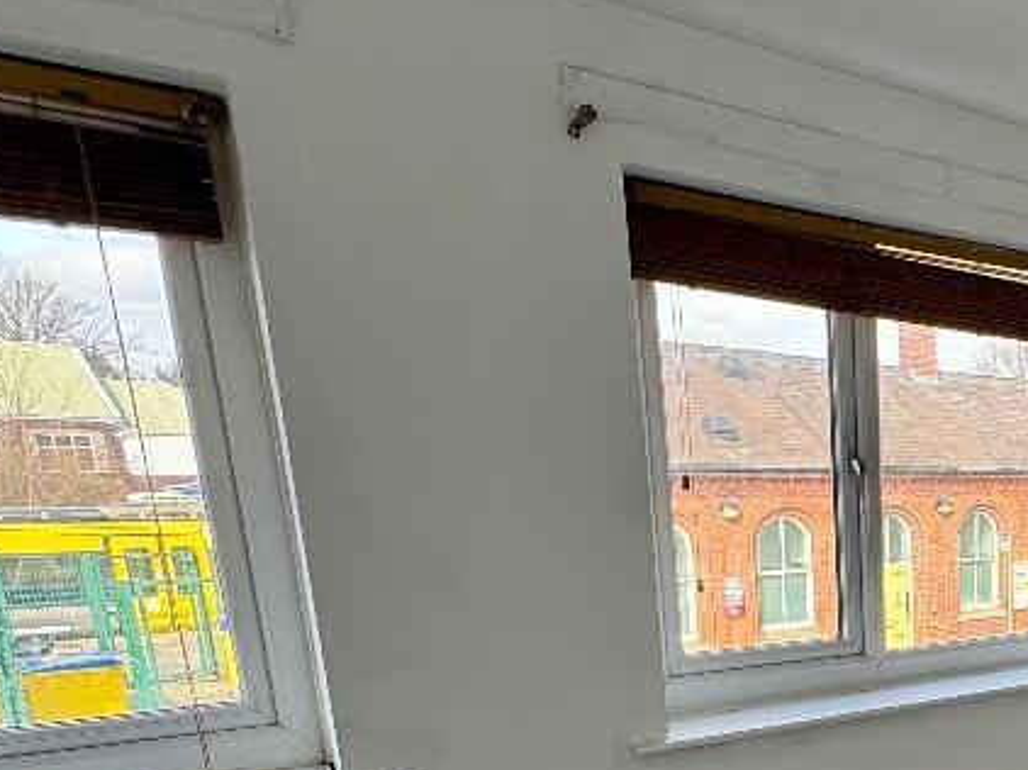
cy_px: 690
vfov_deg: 38.9
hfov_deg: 41.8
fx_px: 1009
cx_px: 1152
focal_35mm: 34
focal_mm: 2.22
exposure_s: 1/132
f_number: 2.2
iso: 40
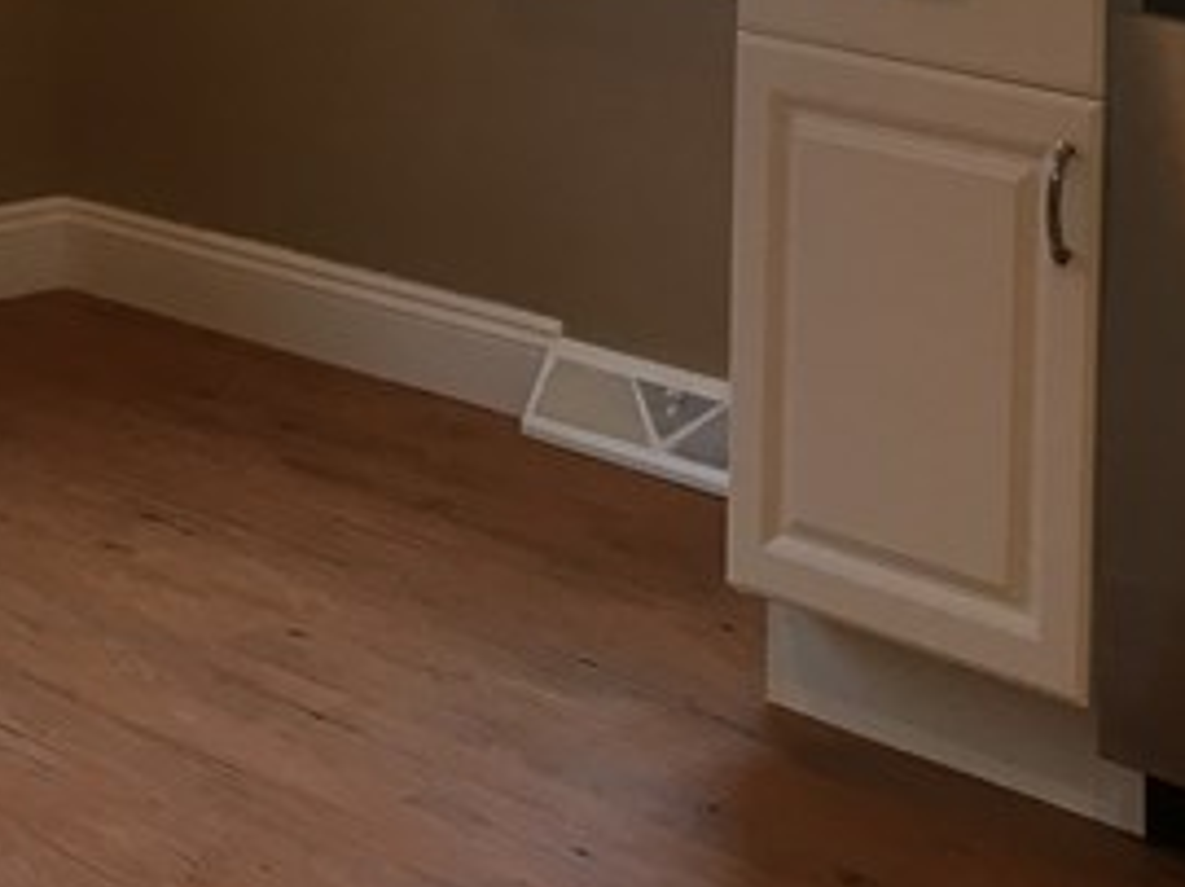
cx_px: 246
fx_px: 3762
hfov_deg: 17.8
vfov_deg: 13.0
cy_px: -268
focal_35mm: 110
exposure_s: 1/30
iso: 50
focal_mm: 4.15
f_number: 2.2
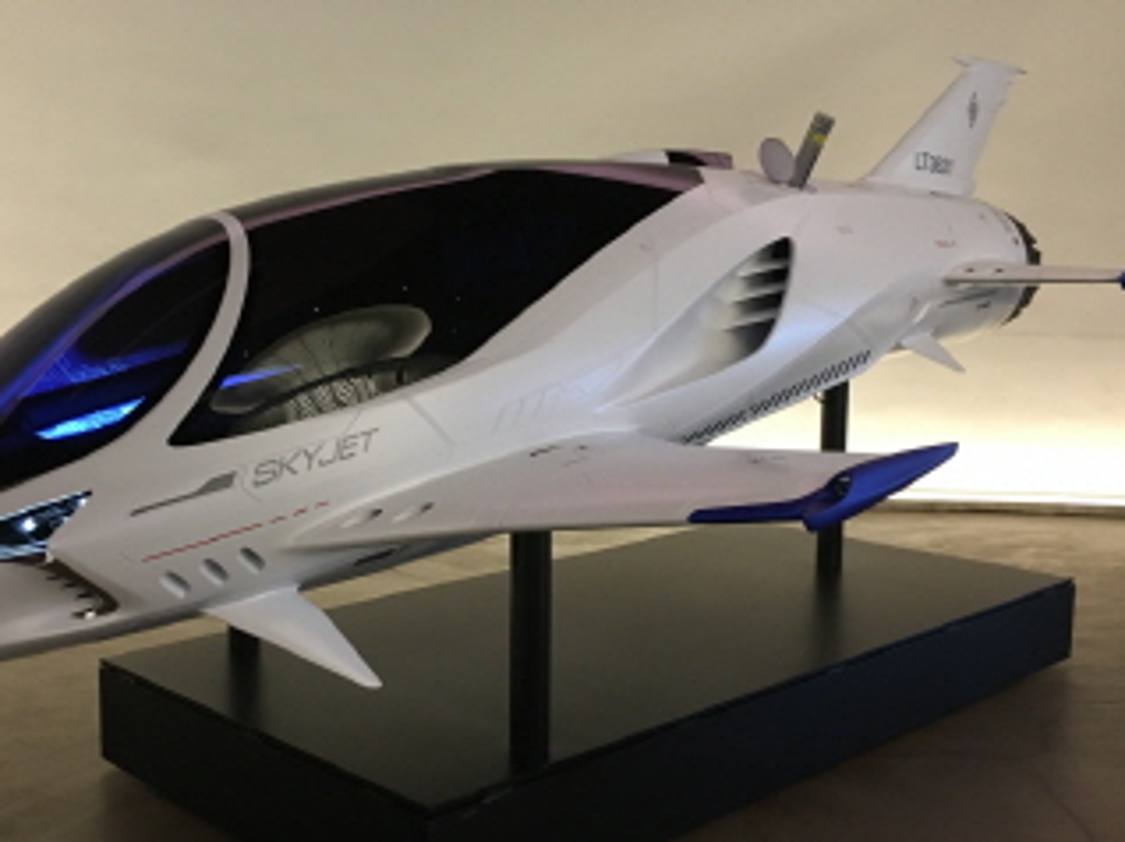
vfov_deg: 35.1
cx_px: 439
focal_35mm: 41
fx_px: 1331
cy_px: 426
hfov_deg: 45.5
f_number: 2.2
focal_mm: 4.15
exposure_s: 1/30
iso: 125
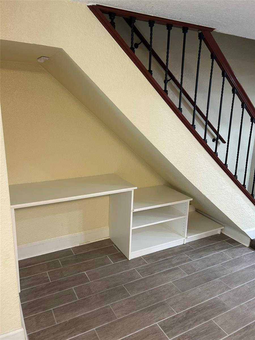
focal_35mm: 26
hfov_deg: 53.1
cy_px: 170
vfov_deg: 67.3
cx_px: 128
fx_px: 255
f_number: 1.5
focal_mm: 5.7
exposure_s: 1/60
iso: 160
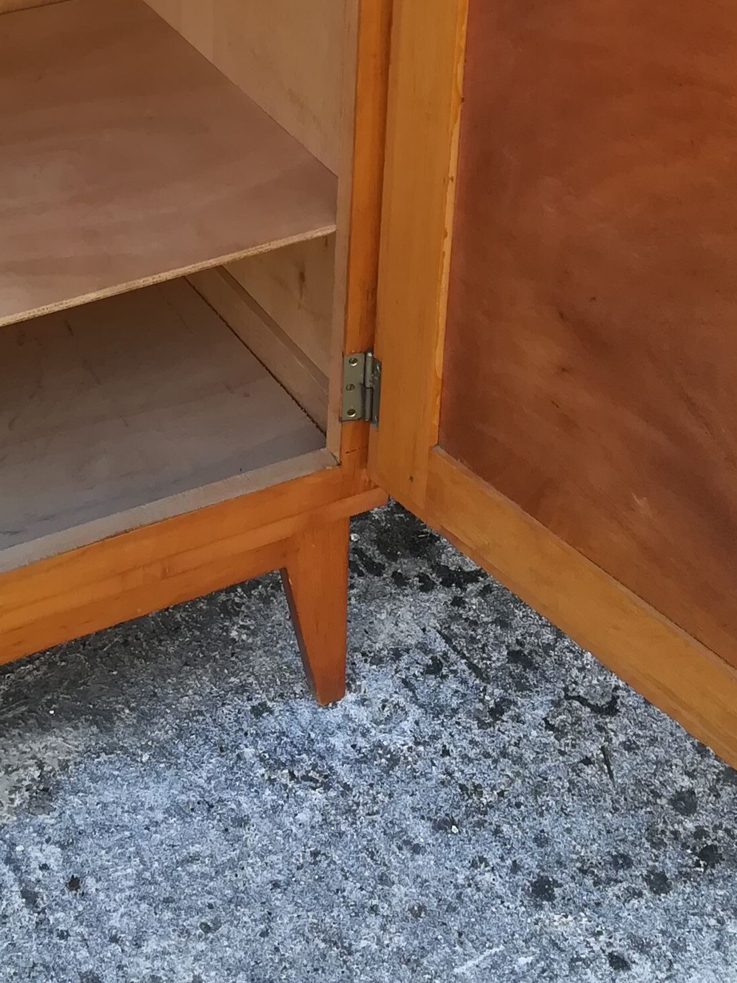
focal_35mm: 70
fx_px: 1988
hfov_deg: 21.0
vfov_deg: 26.9
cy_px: 104
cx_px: 300
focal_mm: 3.83
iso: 80
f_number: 2.2
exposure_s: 1/100
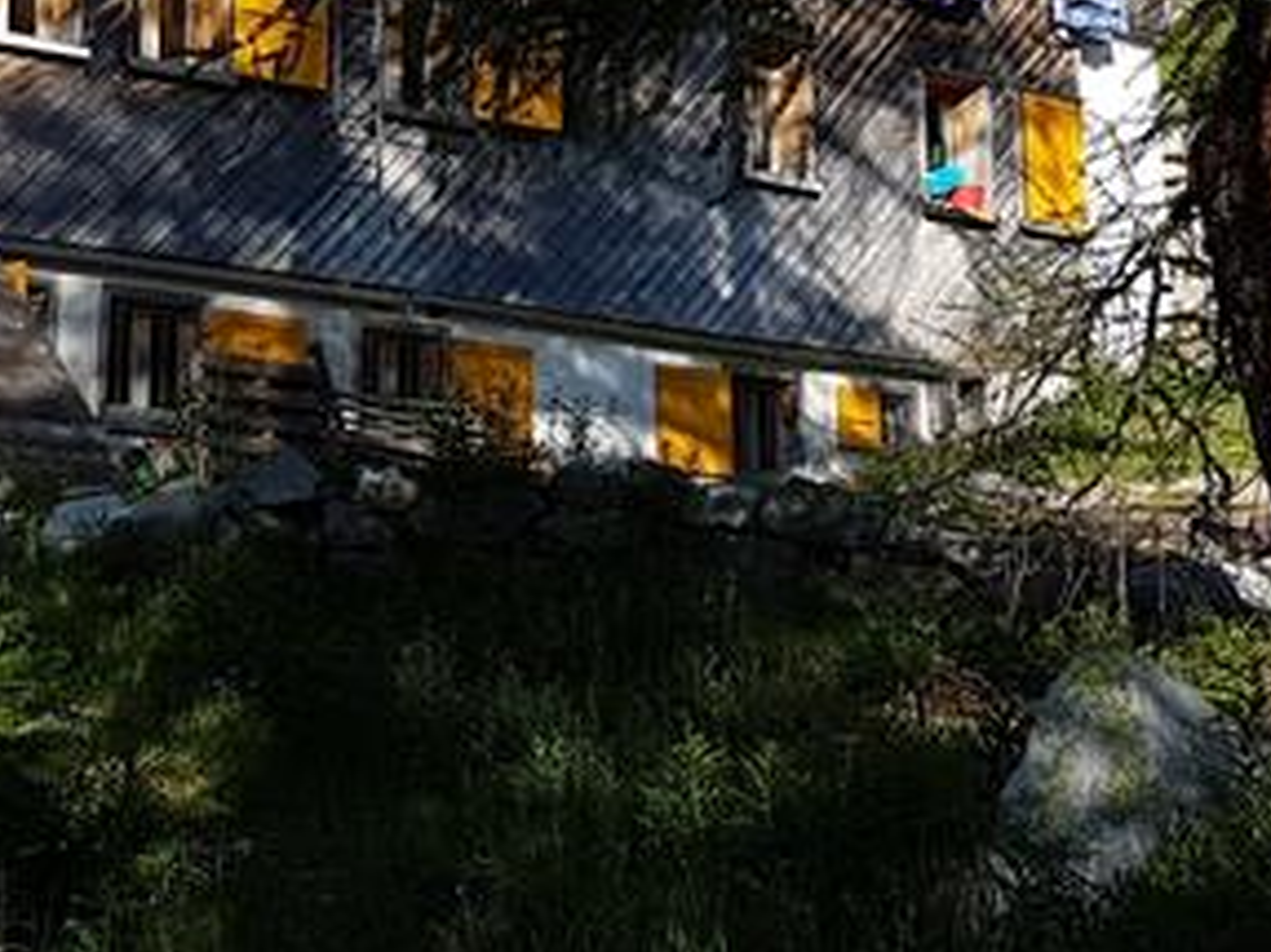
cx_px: 350
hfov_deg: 32.7
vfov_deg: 24.1
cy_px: 9
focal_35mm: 58
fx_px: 2129
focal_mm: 4.2
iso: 40
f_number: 1.7
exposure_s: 1/1532
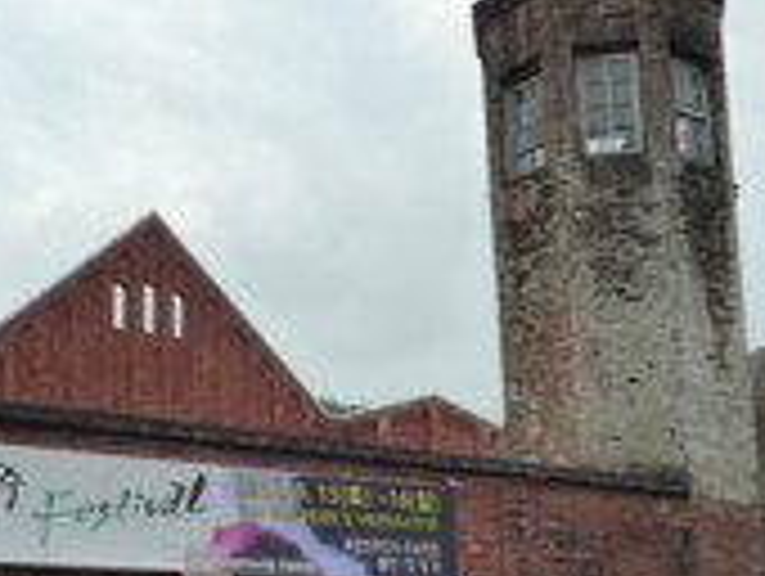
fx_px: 1461
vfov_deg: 22.1
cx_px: 338
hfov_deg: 29.3
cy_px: 428
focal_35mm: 66
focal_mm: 4.4
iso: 160
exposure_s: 1/320
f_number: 2.8
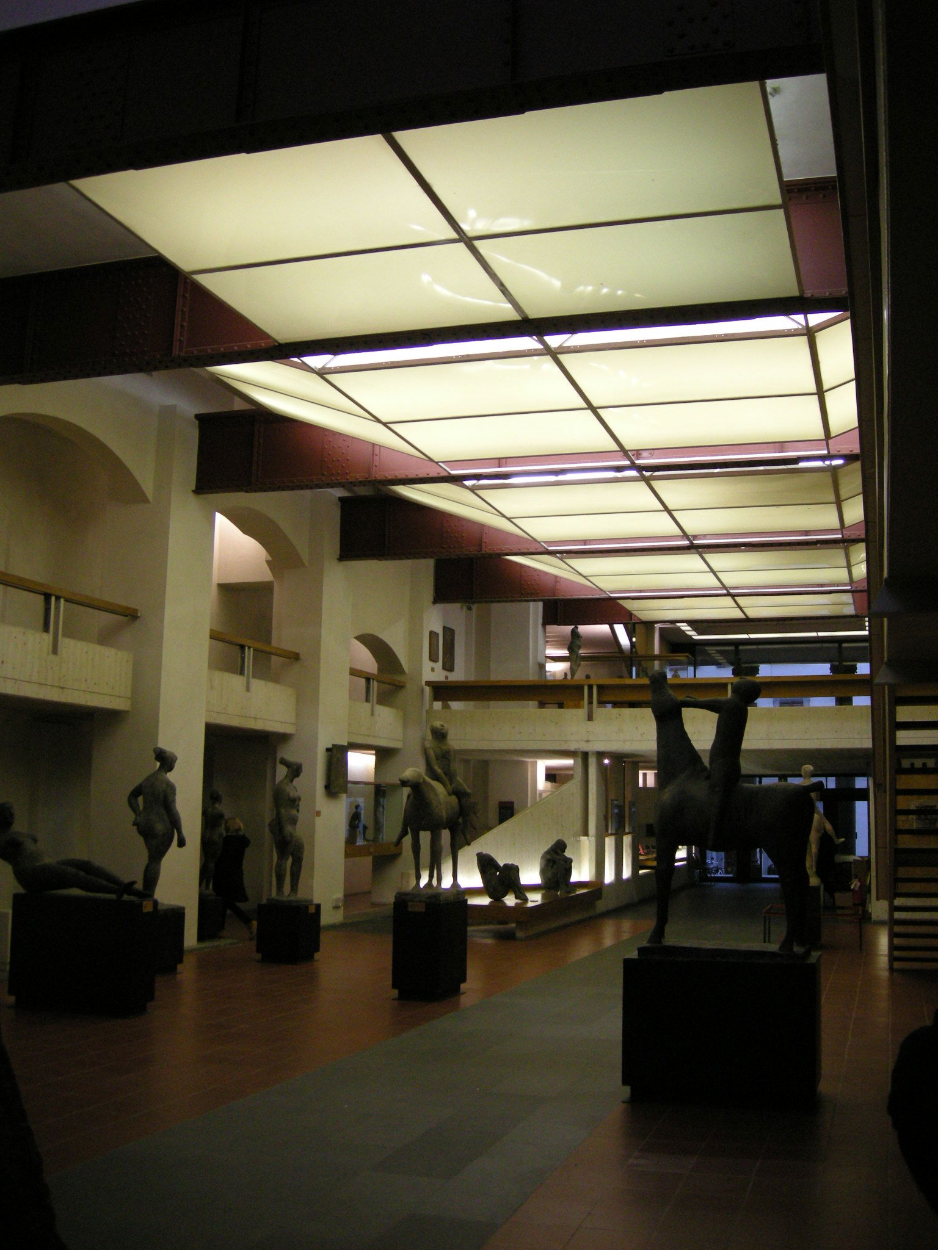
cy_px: 625
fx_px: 1301
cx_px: 469
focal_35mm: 36
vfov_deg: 51.4
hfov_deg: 39.7
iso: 292
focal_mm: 7.5
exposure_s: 1/63.4
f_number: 2.7
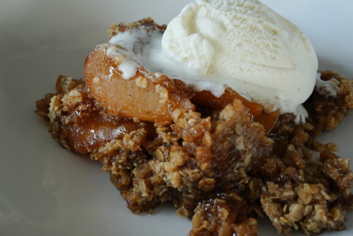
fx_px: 824
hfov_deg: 24.2
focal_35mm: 84
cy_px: 118
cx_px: 176
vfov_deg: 16.3
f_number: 8
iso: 400
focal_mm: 56
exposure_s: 1/13
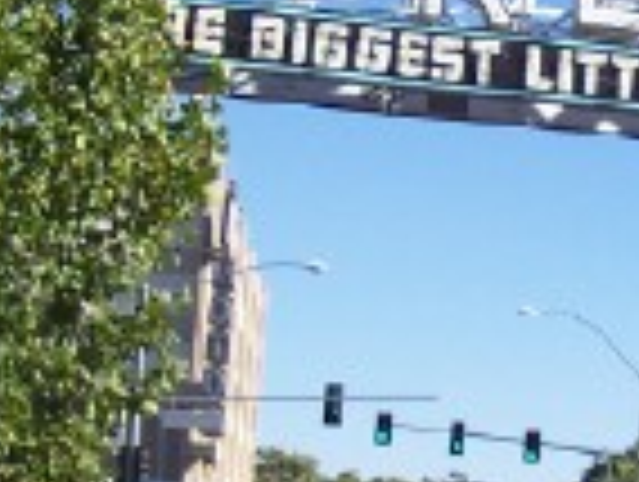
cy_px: 169
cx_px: 580
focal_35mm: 132
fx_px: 2441
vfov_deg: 11.3
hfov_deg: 14.8
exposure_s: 1/350
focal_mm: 5.6
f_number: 5.6
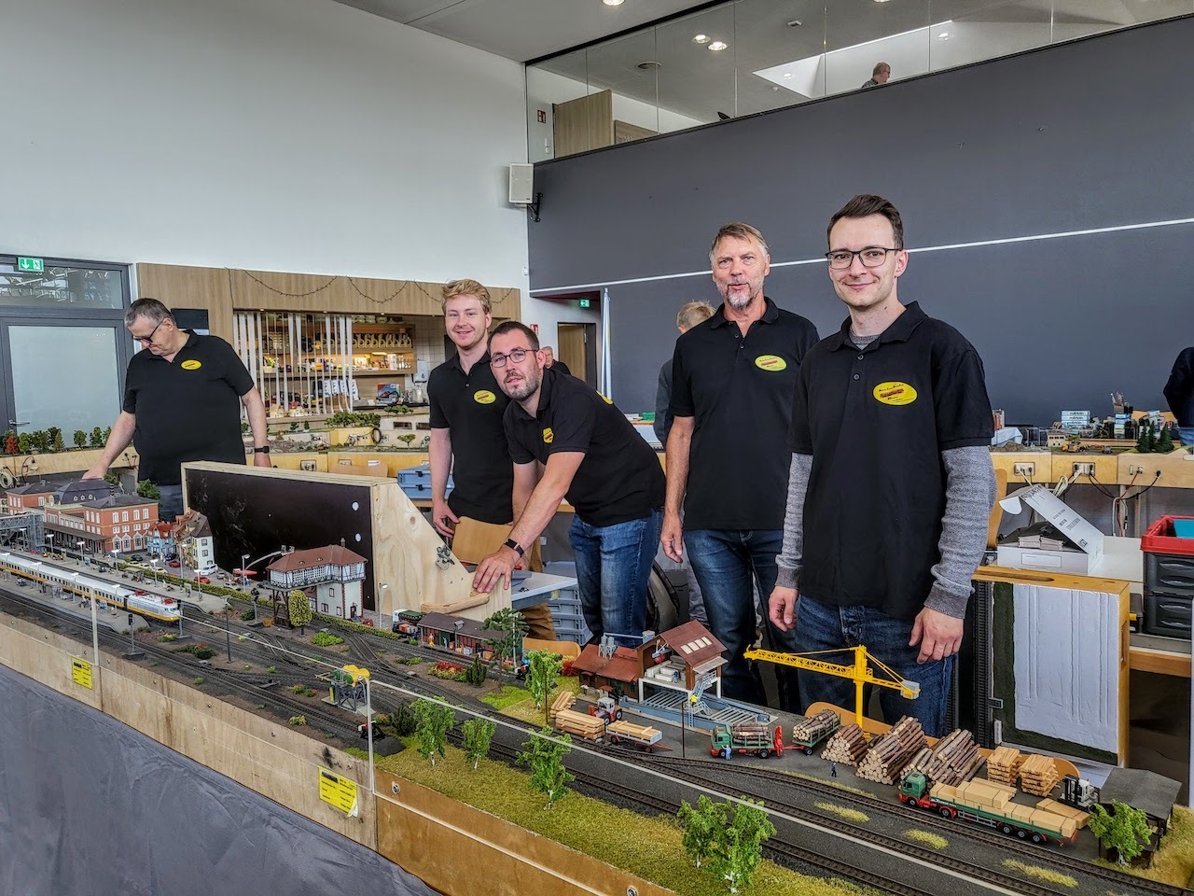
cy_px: 448
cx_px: 597
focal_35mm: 26
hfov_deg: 67.3
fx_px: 897
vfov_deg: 53.1
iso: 50
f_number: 1.8
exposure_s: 1/100
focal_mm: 4.25
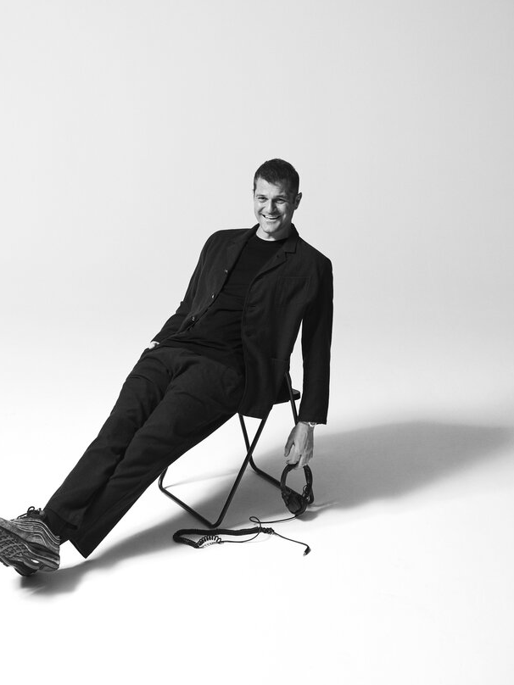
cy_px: 281
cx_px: 226
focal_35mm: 70
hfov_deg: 21.0
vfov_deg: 27.7
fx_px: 1386
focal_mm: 56
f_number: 7.1
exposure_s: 1/200
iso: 100
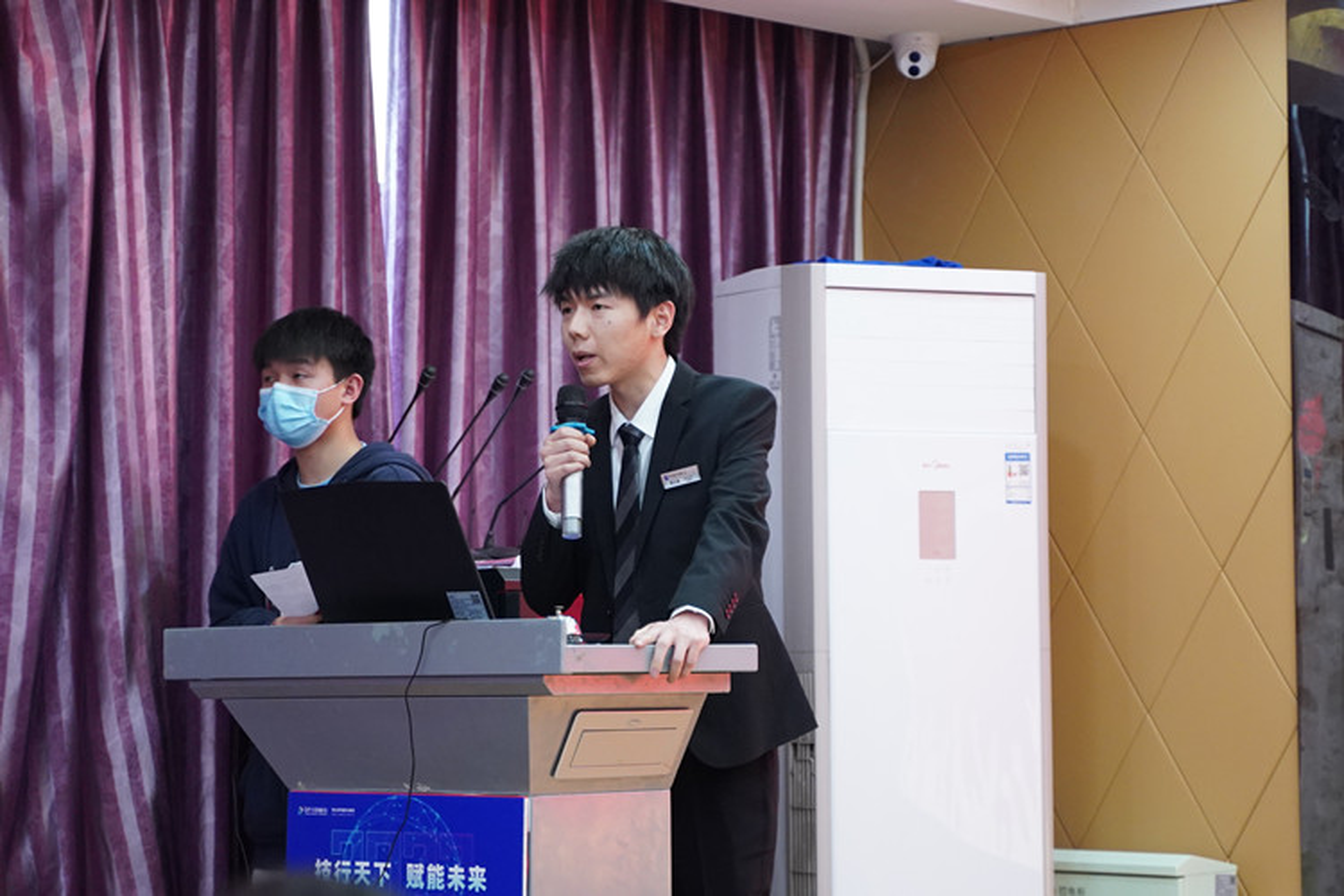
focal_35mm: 99
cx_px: 672
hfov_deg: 20.6
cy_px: 448
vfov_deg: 13.8
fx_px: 3696
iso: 3200
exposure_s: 1/250
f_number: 2.8
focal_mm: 66
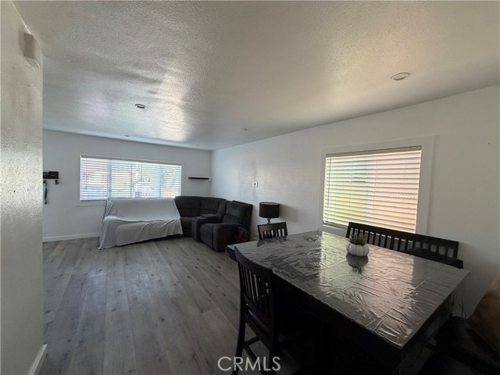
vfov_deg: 85.7
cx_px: 250
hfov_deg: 102.1
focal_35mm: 14
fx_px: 202
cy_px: 188
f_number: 2.2
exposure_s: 1/120
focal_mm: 2.22
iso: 250
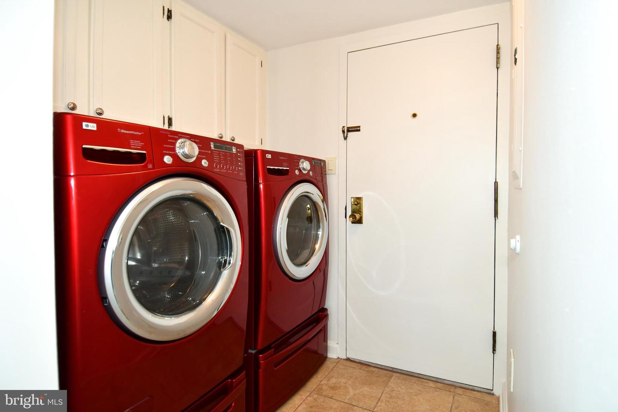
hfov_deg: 90.0
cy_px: 206
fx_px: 309
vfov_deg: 67.4
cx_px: 309
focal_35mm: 18
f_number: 4
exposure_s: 1/60
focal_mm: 12
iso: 640
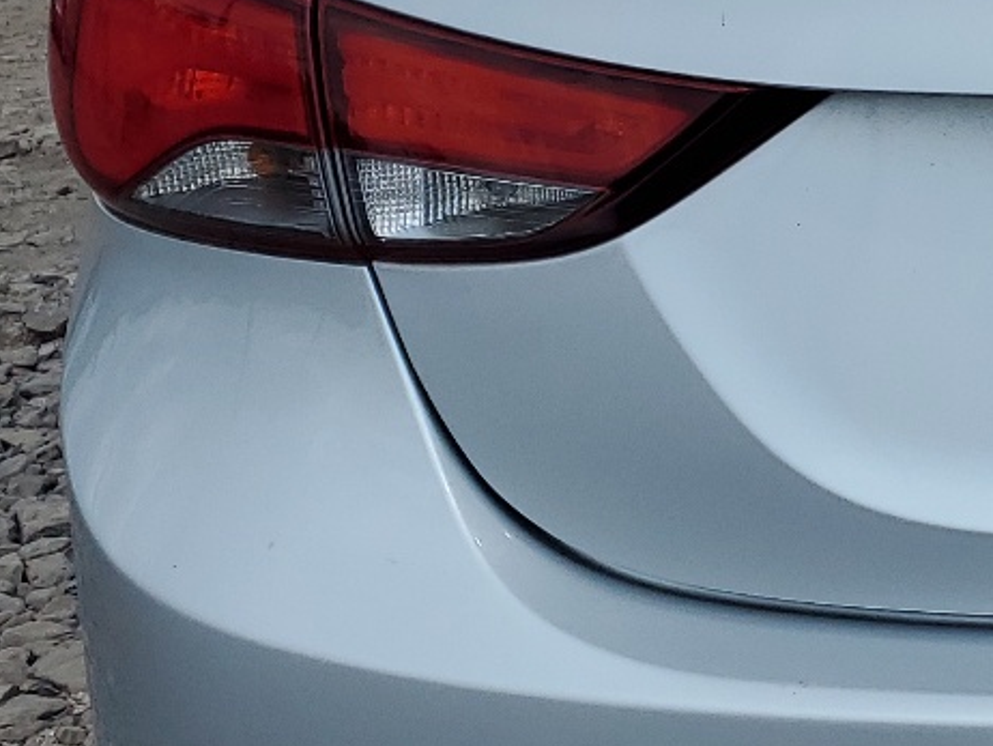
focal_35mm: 90
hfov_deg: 19.7
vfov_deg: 16.4
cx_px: 1354
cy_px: 204
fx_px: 2583
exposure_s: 1/5000
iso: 50
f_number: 1.5
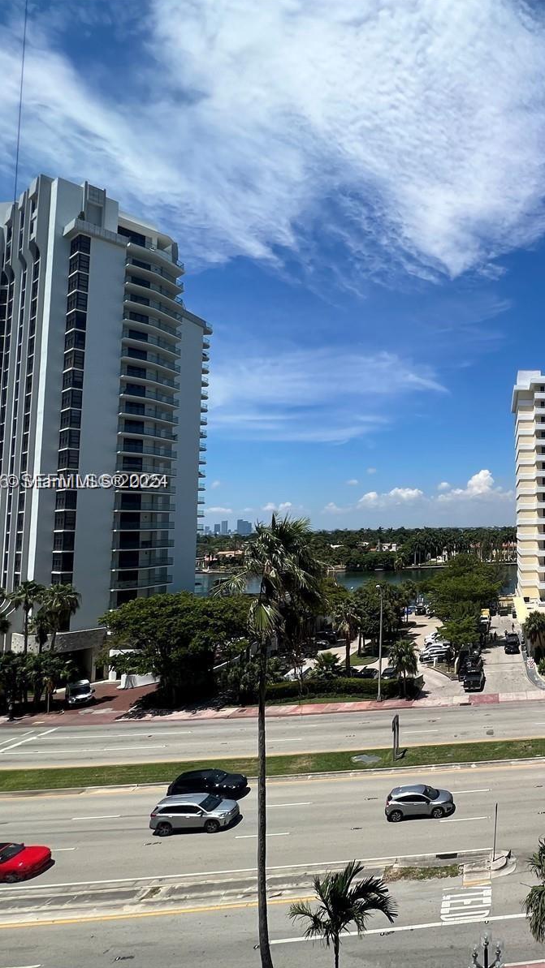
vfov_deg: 89.6
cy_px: 483
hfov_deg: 47.3
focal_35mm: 19
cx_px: 558
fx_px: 488
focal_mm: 1.57
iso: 32
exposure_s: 1/2273
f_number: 1.8
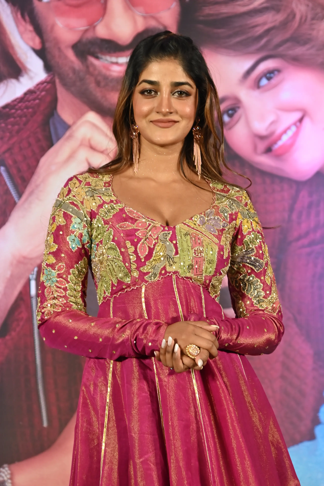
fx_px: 1512
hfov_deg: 12.2
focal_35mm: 112
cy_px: 243
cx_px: 162
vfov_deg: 18.3
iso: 640
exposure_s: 1/125
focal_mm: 75
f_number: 4.5
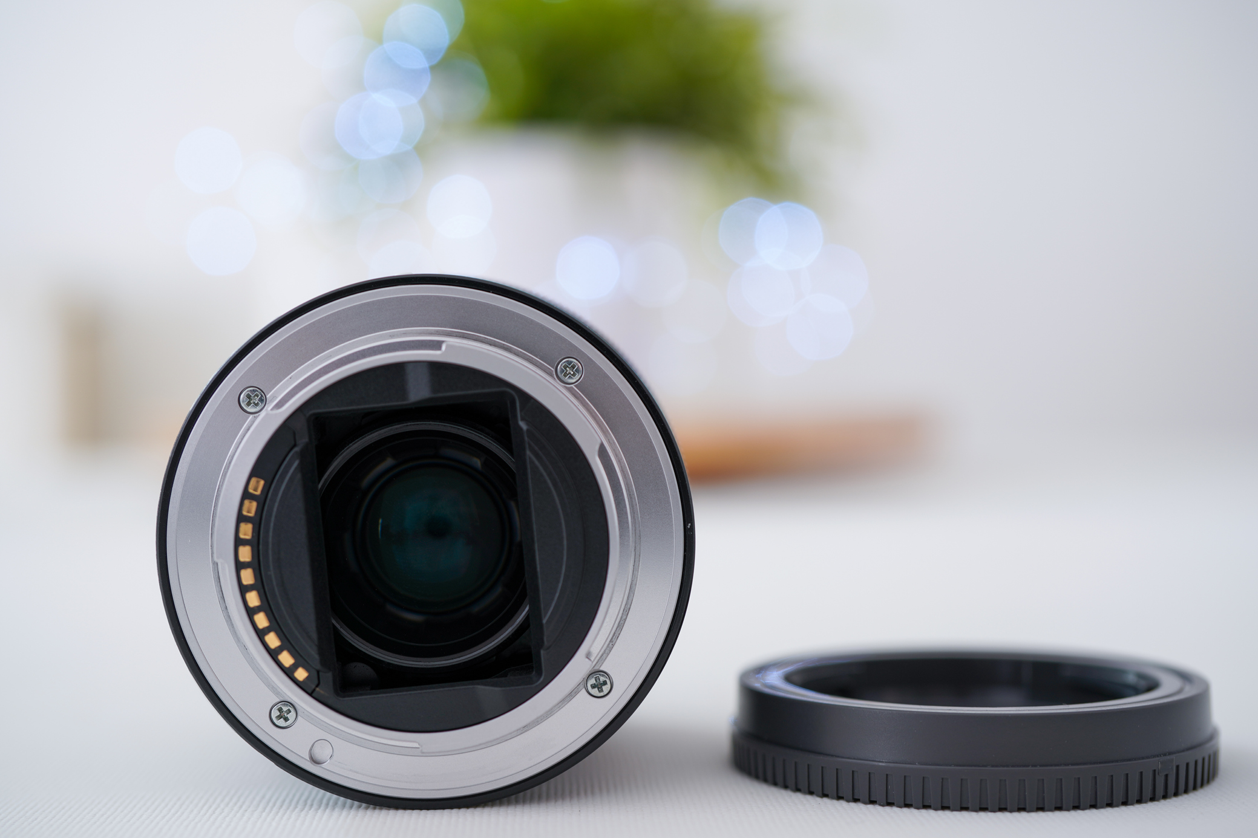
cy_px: 426
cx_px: 619
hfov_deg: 38.9
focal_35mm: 51
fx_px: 1782
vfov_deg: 26.5
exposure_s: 3.2
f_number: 4
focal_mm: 50
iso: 100
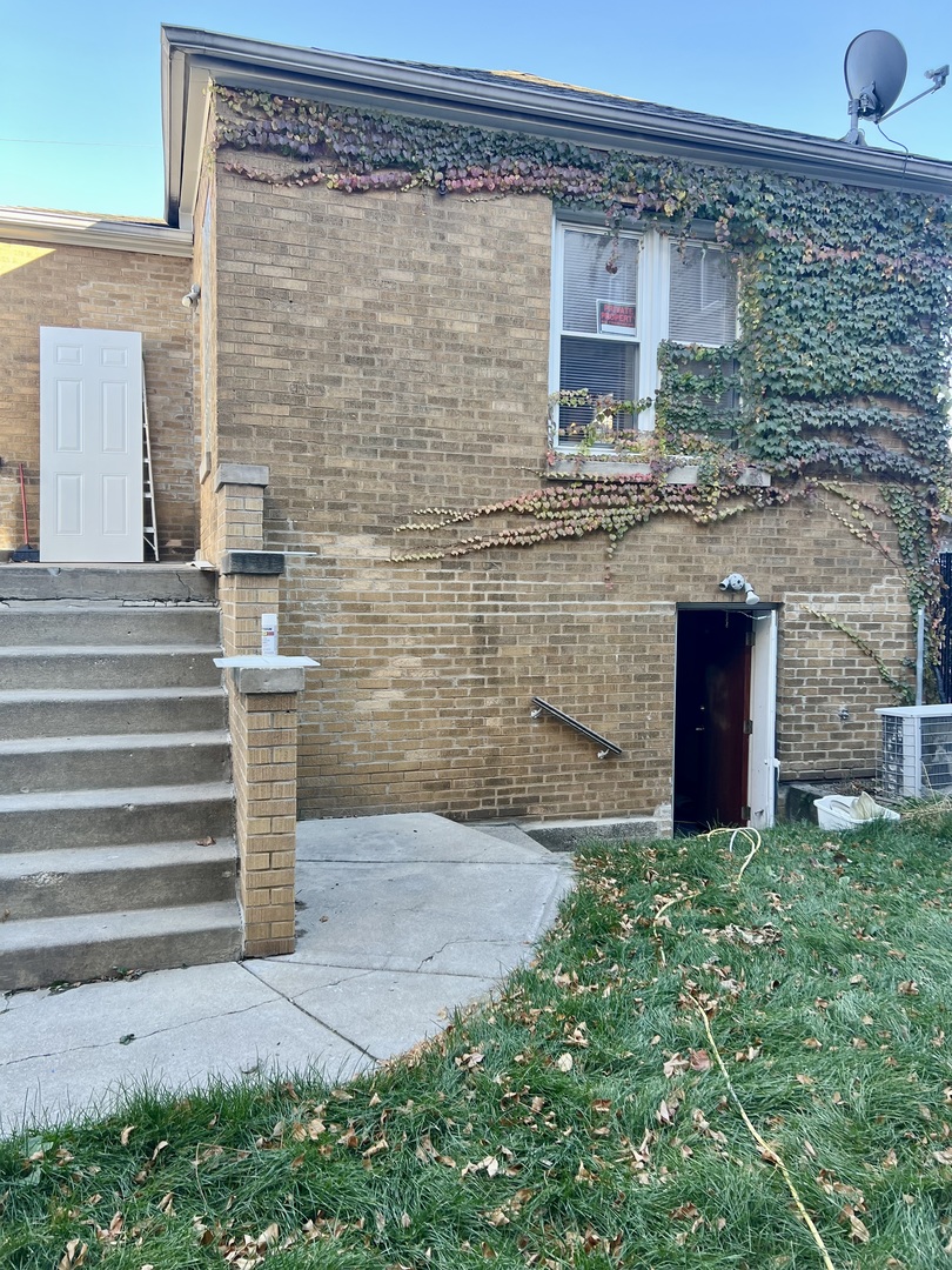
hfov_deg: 53.1
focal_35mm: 26
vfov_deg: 67.3
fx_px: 953
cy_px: 635
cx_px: 476
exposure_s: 1/175
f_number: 1.5
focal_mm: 5.7
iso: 50
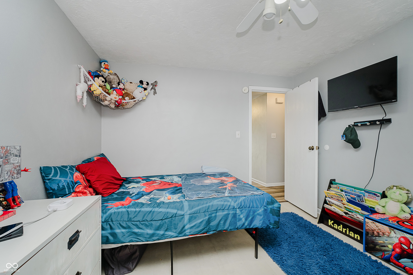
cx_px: 206
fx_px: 172
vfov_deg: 77.3
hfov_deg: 100.4
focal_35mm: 15
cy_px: 138
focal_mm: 10
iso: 500
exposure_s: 1/25
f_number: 4
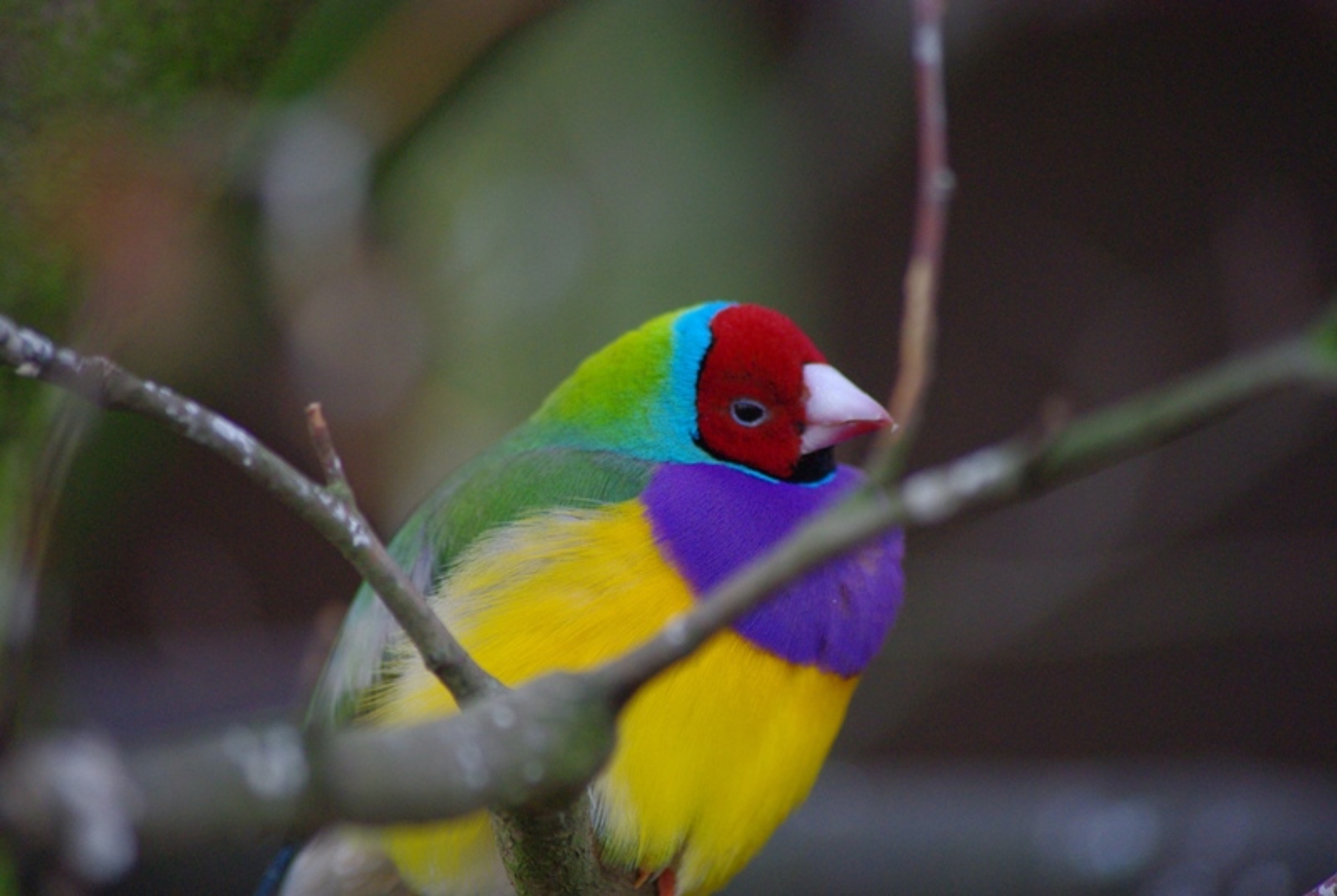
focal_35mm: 285
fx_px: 10600
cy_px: 448
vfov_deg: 4.8
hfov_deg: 7.2
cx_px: 668
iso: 800
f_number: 4.5
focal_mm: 190
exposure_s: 1/350
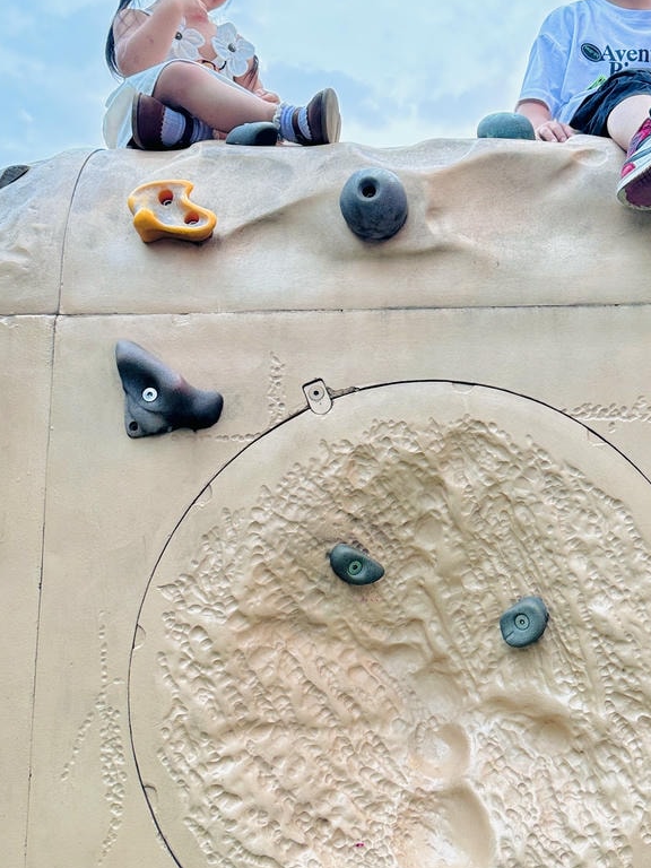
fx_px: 1254
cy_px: 350
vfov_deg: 38.0
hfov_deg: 28.8
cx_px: 470
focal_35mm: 50
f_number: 1.78
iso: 160
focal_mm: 6.76
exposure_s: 1/120
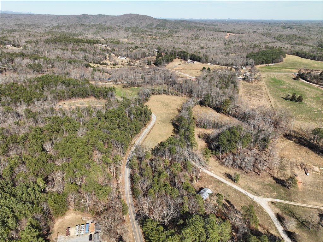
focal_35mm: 24
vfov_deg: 56.8
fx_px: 224
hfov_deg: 71.6
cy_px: 121
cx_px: 162
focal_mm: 12.29
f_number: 2.8
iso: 110
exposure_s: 1/200
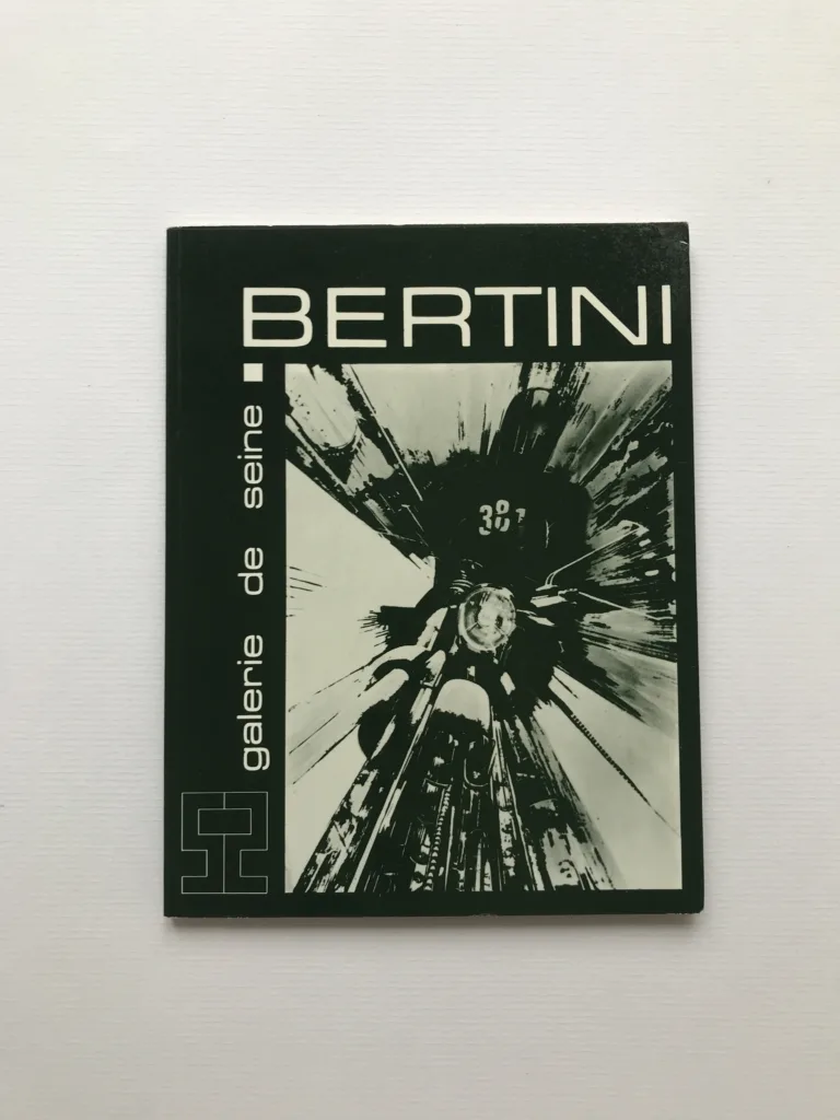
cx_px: 420
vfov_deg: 63.4
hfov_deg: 49.7
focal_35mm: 28
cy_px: 560
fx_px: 906
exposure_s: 1/50
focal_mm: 3.99
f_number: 1.8
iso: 20
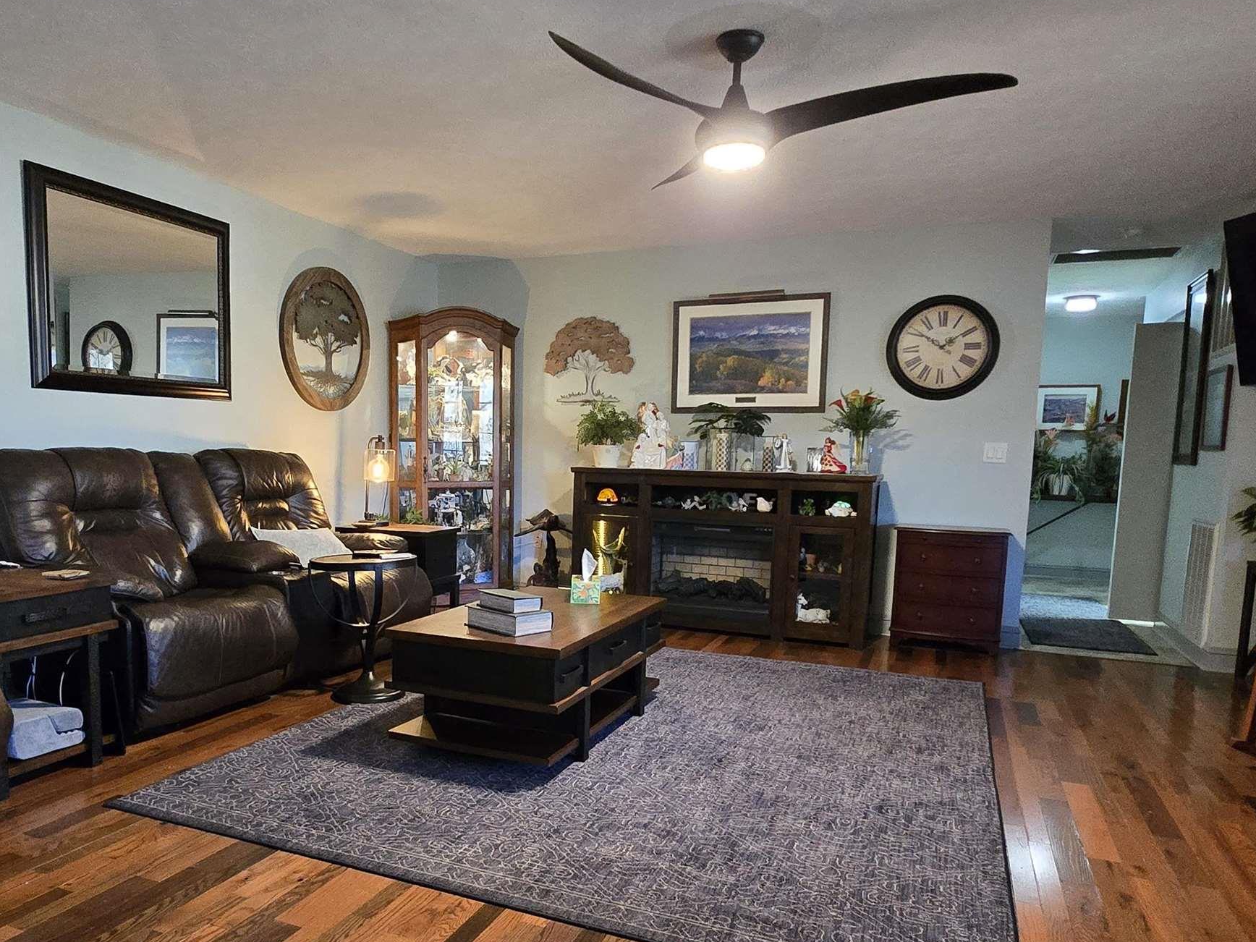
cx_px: 520
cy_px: 546
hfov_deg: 73.3
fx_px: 835
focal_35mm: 23
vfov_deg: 58.6
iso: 1000
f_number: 2.2
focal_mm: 2.2
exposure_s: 1/60
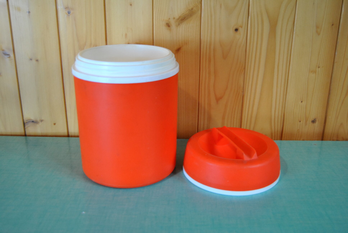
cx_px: 174
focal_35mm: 39
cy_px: 116
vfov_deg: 34.3
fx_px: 377
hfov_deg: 49.5
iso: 560
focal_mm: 26
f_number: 4
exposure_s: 1/30
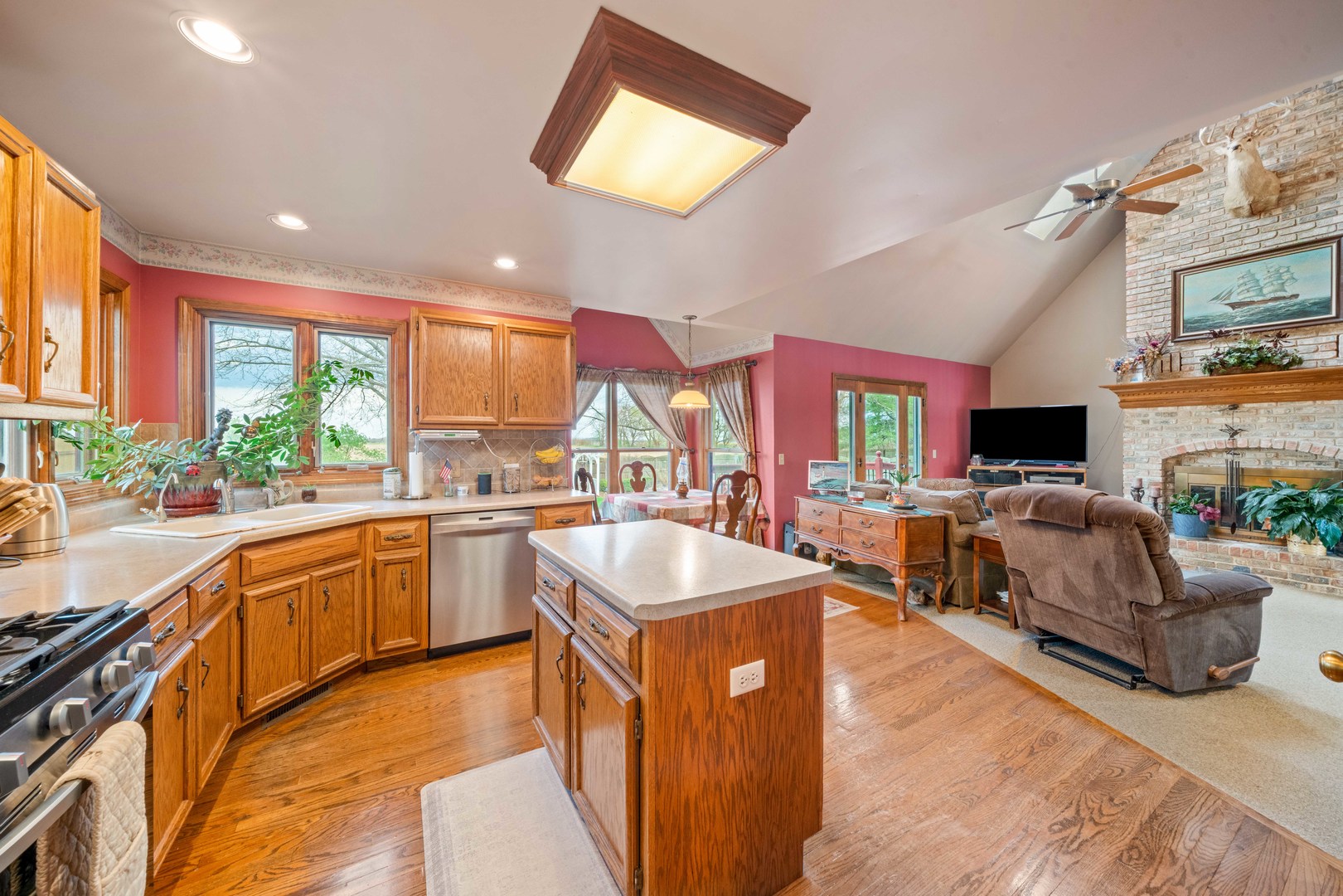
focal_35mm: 12
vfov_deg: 90.0
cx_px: 672
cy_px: 448
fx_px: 448
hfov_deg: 112.6
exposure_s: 1.6
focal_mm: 12
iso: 800
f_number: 11
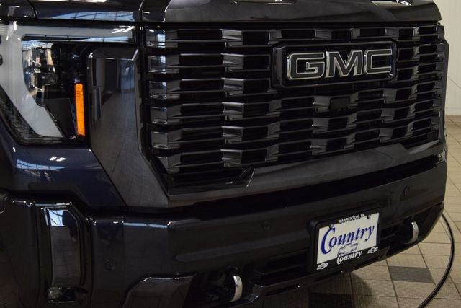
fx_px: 672
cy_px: 154
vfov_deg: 25.8
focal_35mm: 52
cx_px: 230
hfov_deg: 37.8
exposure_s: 1/60
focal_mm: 35
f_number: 8
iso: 1600
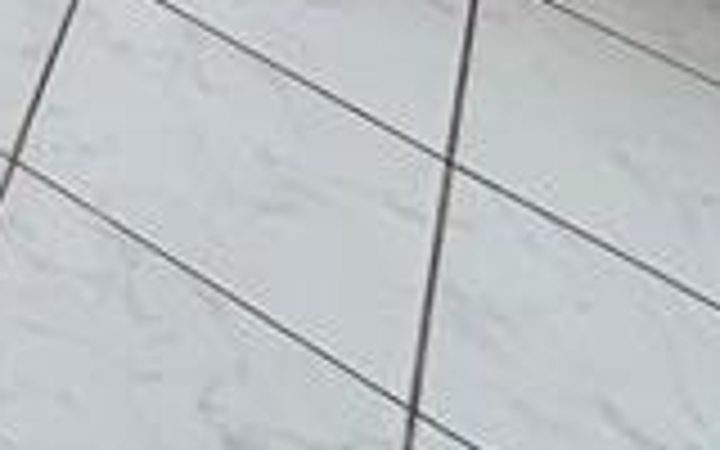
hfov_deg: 13.8
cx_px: -1098
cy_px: -981
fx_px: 1864
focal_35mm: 95
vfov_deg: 9.8
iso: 200
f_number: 2.2
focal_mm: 2.22
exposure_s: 1/121
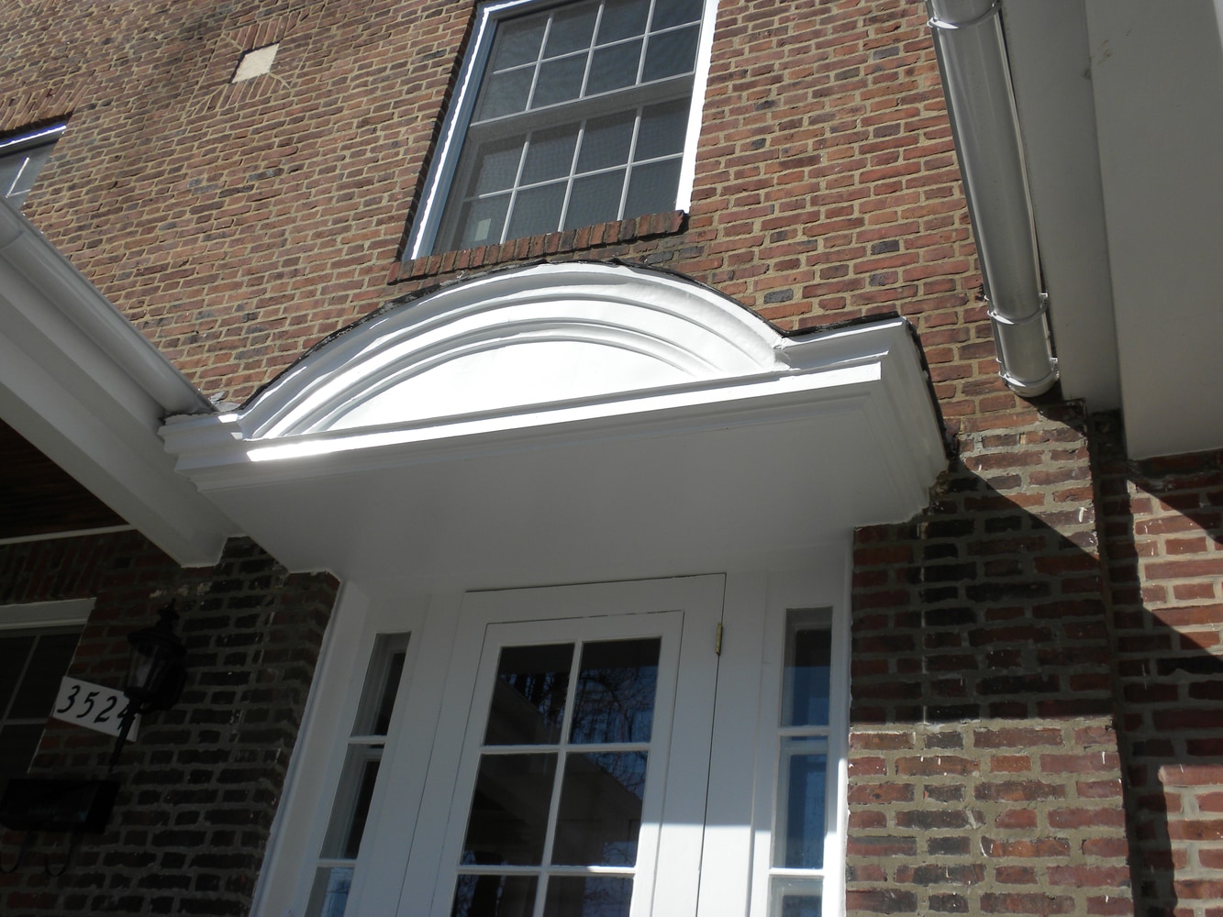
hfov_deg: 50.1
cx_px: 612
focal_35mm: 37
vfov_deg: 38.7
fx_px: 1307
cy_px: 458
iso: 64
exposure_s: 1/162
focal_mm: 6.6
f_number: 10
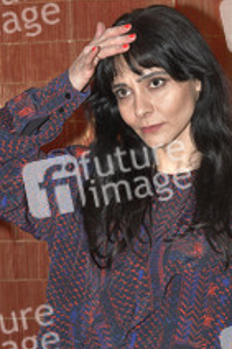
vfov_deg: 15.5
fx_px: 1278
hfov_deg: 10.4
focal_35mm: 132
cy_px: 262
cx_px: 155
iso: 800
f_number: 5.6
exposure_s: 1/200
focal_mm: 70
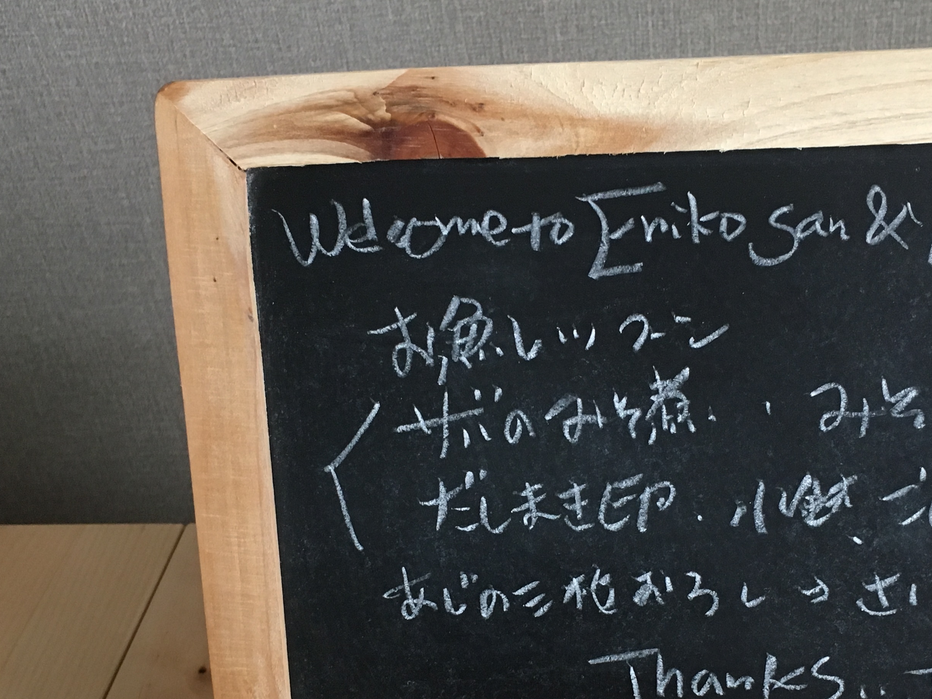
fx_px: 1292
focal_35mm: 48
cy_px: 492
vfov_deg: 29.9
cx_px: 518
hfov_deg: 39.6
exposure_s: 1/30
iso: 125
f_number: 2.2
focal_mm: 4.15
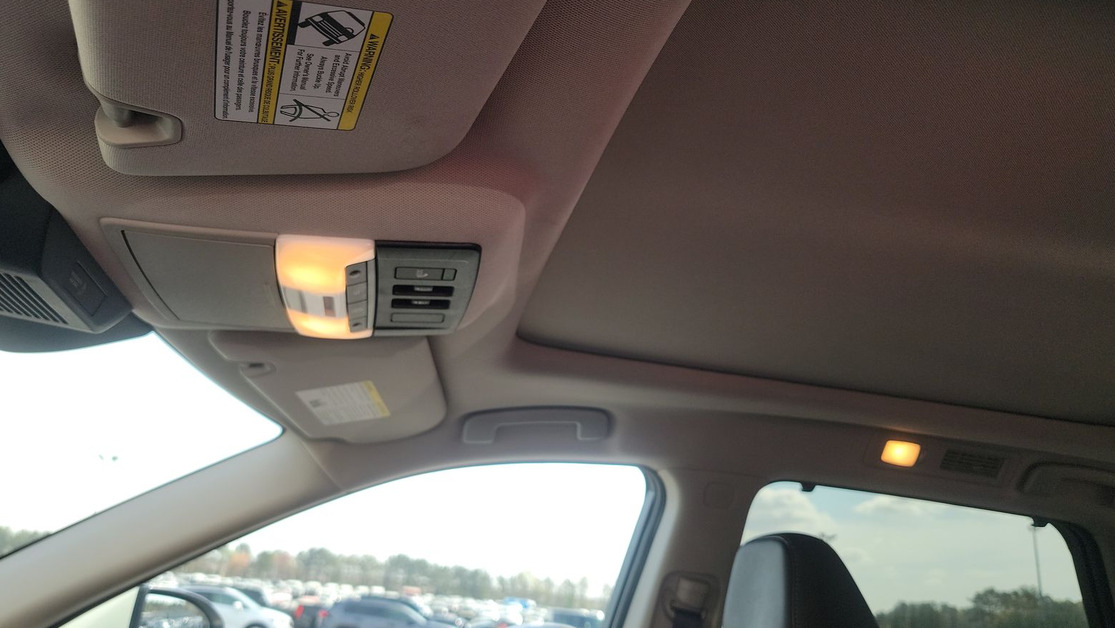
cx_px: 574
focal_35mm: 27
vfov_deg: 42.8
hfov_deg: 69.8
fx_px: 798
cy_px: 360
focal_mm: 6.7
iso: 50
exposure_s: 1/181
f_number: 1.8
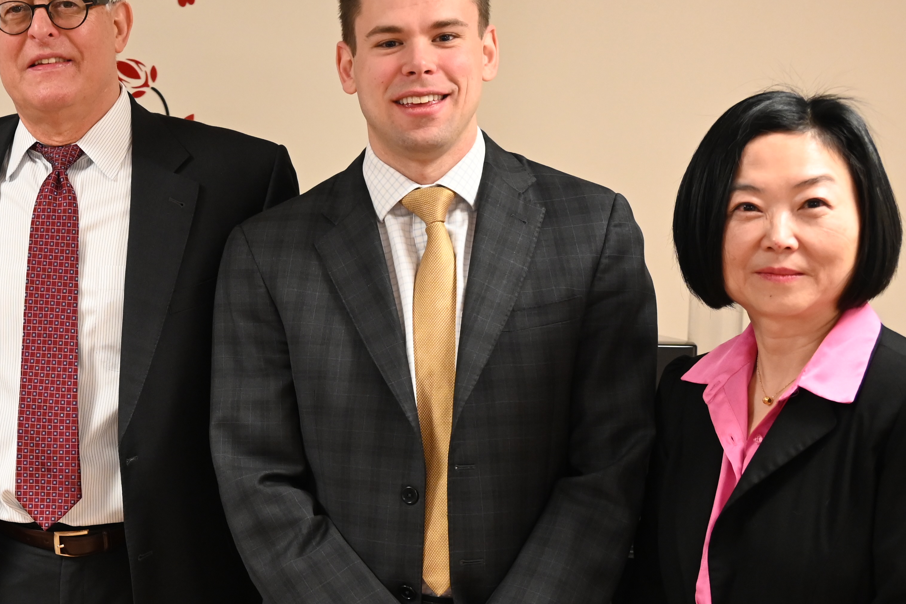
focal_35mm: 70
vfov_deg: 19.4
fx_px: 1762
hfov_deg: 27.8
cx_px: 100
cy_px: 397
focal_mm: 35
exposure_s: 1/40
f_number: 4.8
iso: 2800
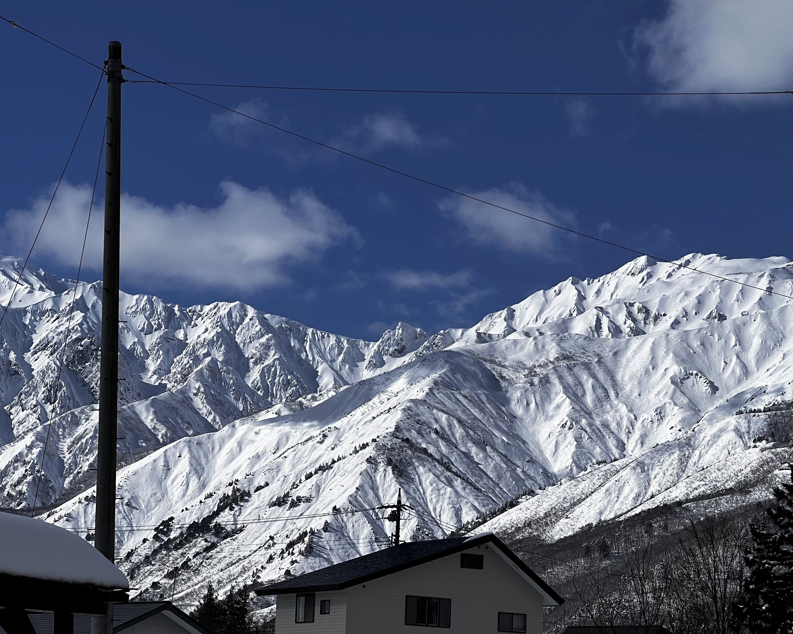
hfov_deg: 19.0
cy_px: 396
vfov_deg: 15.2
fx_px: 2370
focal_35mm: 101
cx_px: 486
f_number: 2.8
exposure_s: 1/2538
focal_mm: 9
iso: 32
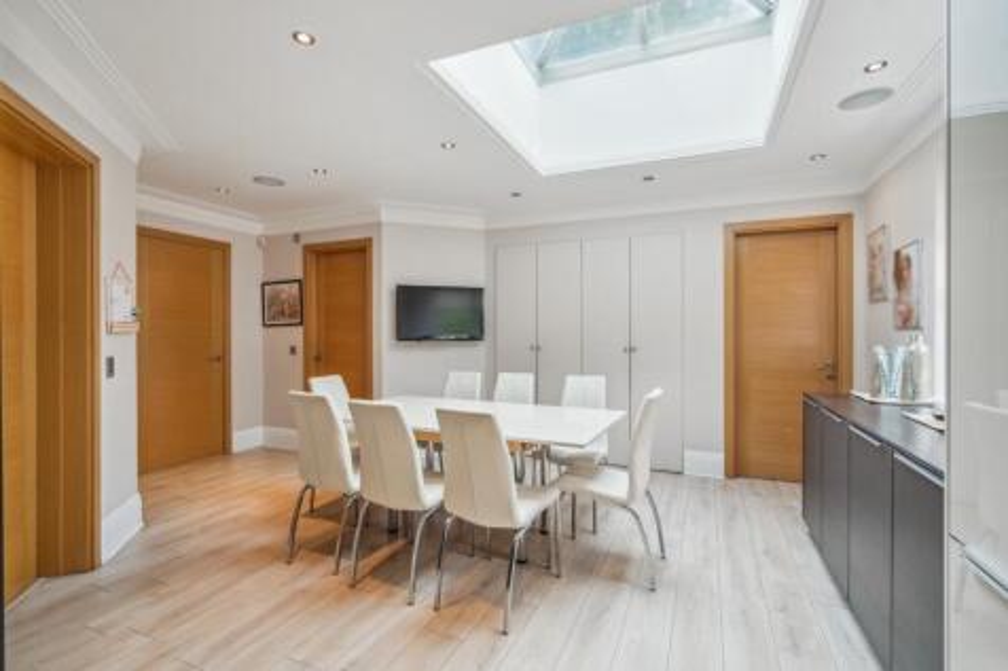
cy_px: 336
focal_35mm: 16
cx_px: 504
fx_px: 448
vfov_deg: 73.7
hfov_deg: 96.8
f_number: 6.3
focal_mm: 16
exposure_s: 1/25
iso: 640
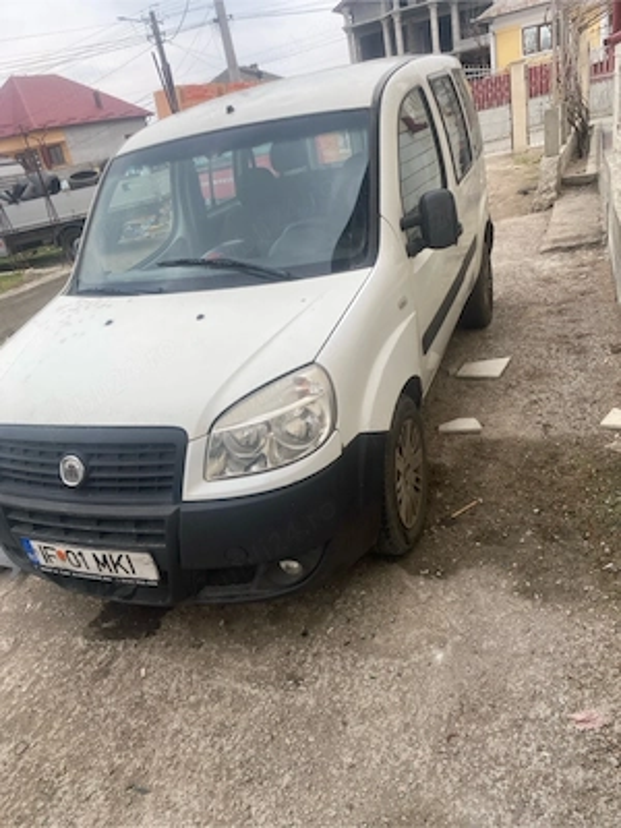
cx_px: 310
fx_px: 622
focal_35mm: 26
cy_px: 414
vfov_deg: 67.3
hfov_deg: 53.1
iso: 32
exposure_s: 1/449
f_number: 1.8
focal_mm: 4.25
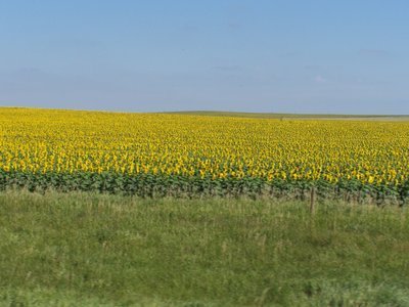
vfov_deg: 17.8
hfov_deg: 23.6
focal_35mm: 83
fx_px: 981
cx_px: 204
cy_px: 154
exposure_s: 1/640
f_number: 4.5
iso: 64
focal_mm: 13.7
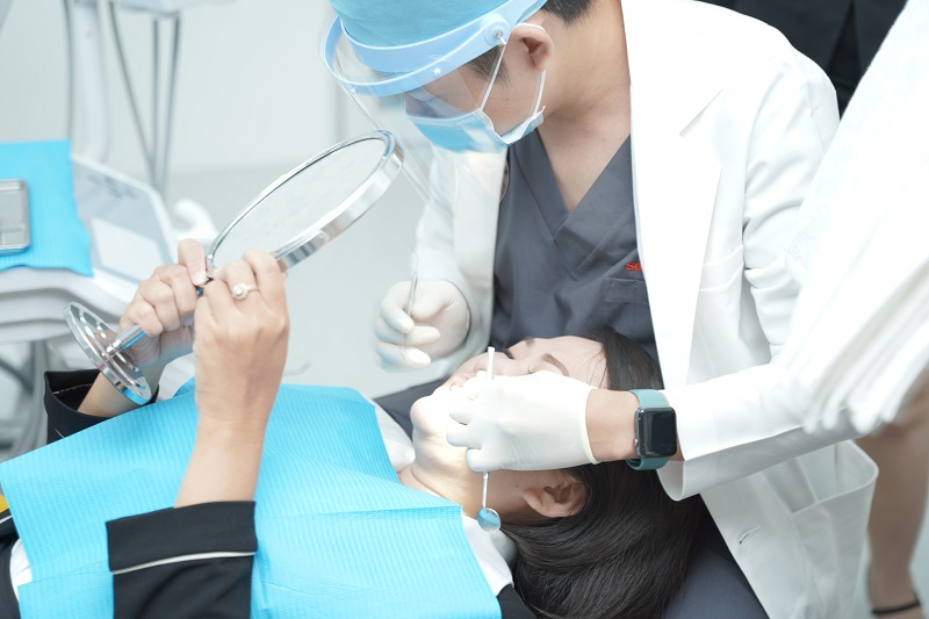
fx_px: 1401
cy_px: 310
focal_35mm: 54
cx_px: 464
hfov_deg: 36.7
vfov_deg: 24.9
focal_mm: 54.3
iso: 125
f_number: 2.8
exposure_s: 1/60
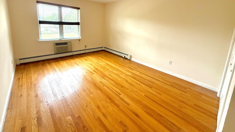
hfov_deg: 99.3
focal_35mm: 16
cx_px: 112
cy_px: 42
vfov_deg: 64.9
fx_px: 100
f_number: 2.2
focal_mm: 2.22
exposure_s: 1/99
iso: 200
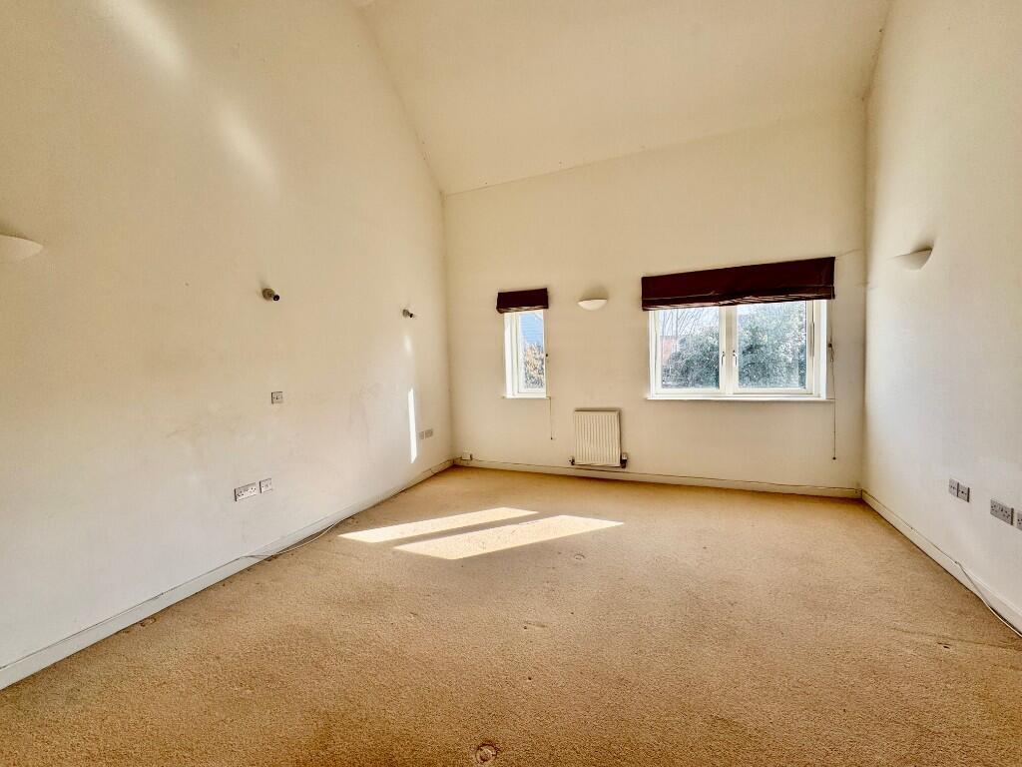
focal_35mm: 14
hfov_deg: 102.1
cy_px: 384
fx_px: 413
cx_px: 511
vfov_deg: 85.7
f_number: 2.2
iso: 40
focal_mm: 2.22
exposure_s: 1/241
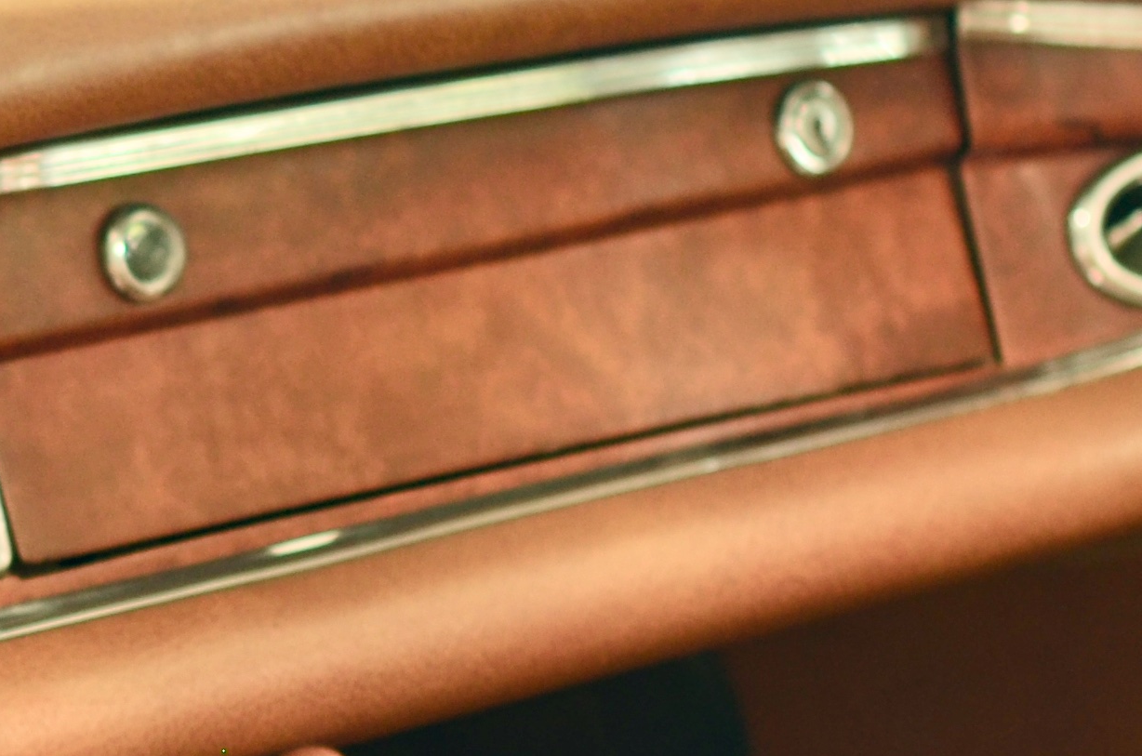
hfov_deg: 6.7
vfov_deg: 4.5
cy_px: 699
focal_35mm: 301
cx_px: -673
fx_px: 9527
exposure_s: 1/15
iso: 160
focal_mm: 50
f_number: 3.2
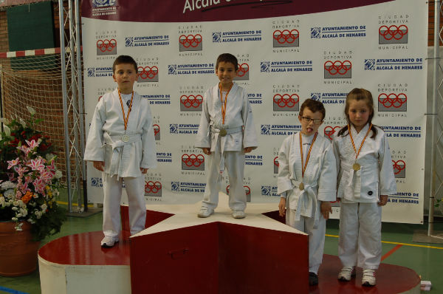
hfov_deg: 42.4
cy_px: 147
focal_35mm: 46
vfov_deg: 28.8
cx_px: 222
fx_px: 571
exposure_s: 1/60
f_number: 4
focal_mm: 31
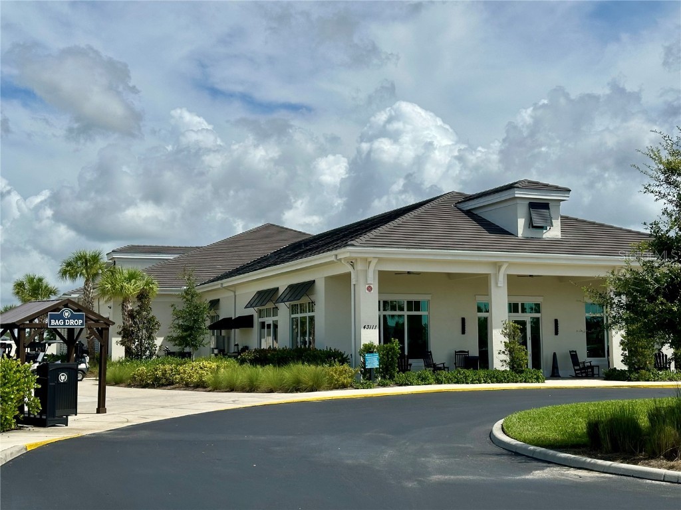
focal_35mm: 48
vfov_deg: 30.3
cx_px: 340
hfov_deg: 39.7
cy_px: 255
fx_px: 944
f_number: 1.78
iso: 64
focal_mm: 6.86
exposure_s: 1/7634
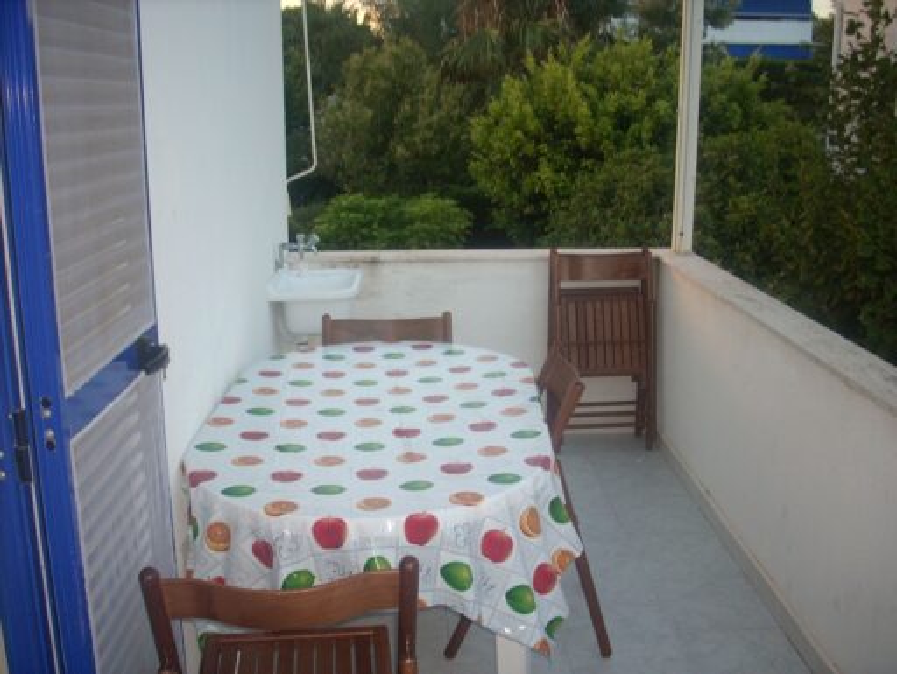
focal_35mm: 37
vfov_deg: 38.7
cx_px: 448
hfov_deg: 50.1
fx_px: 960
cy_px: 337
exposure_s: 1/30
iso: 100
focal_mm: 6.2
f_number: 2.8
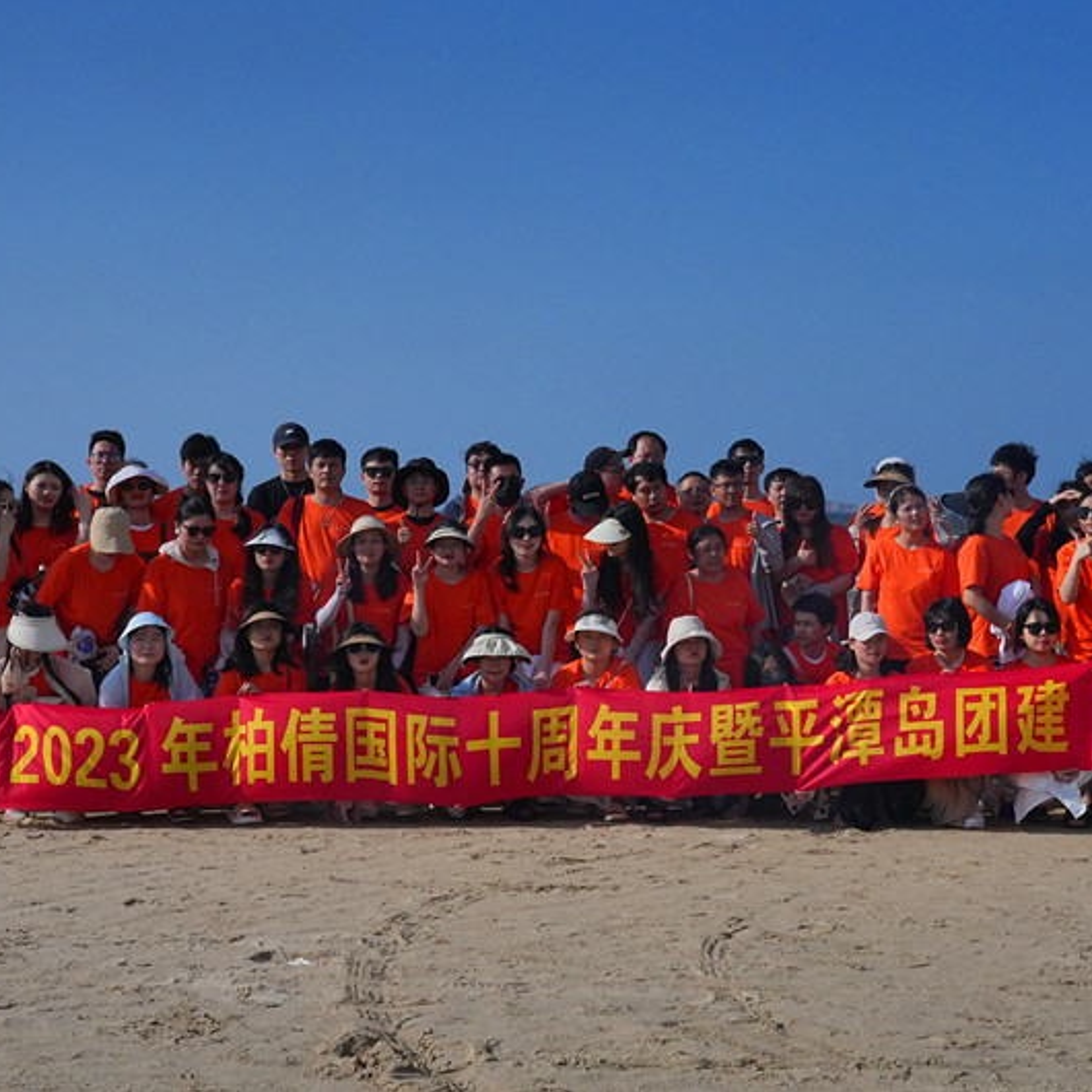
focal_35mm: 59
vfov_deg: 29.1
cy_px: 545
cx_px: 600
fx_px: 2106
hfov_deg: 29.1
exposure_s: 1/5000
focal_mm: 46
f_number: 20
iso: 3200
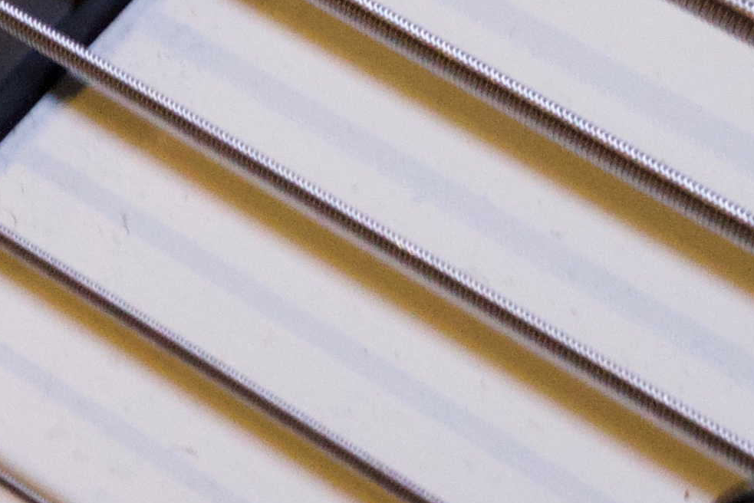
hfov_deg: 12.9
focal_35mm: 151
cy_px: 72
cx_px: -360
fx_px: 3163
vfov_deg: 9.1
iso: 8000
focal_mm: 35
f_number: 16
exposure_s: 1/10
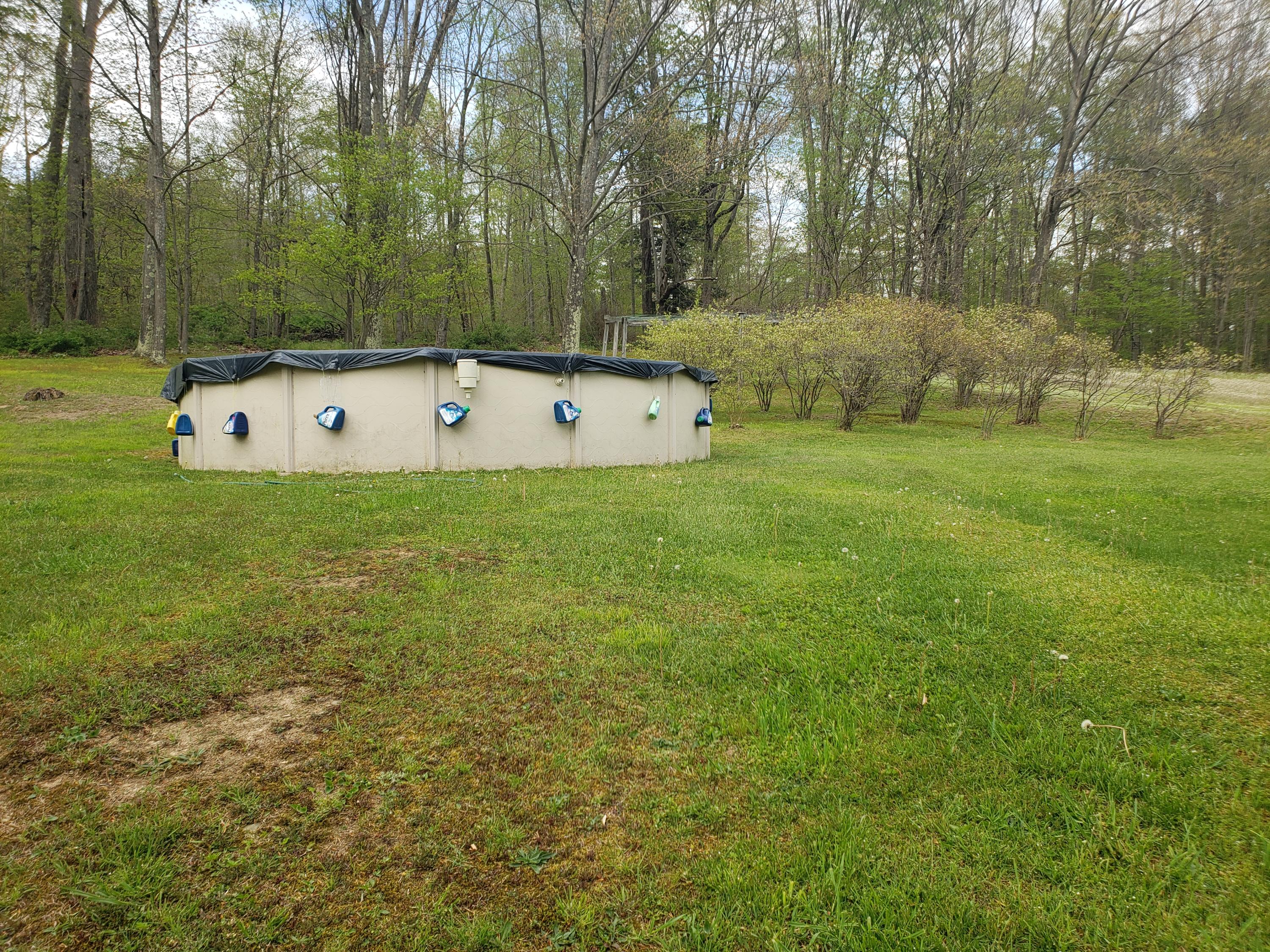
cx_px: 635
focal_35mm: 26
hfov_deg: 67.3
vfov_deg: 53.1
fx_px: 954
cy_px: 476
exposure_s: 1/363
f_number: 2.4
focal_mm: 4.3
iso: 50
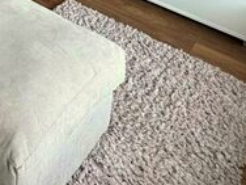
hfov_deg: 30.6
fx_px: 370
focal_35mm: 52
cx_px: -56
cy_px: -141
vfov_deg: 20.5
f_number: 2.2
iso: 100
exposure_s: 1/99
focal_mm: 2.22
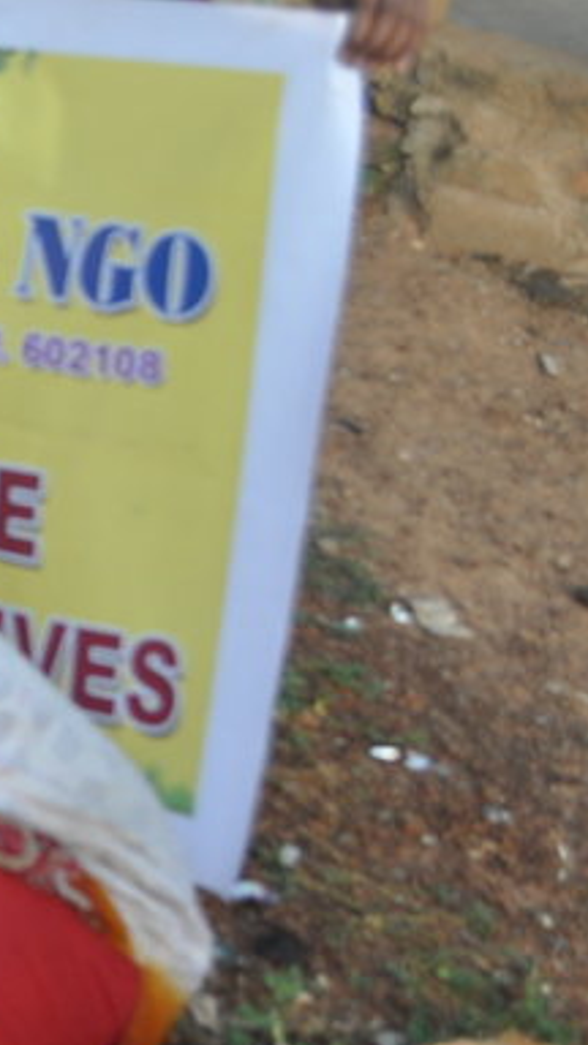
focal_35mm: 92
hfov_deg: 11.5
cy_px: 509
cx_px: -694
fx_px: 2550
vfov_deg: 23.2
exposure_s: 1/125
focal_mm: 22
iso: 320
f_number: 5.6
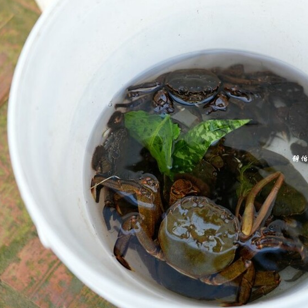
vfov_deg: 28.6
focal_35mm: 60
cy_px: 154
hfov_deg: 28.4
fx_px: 604
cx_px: 203
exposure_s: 1/50
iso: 250
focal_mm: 46
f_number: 4
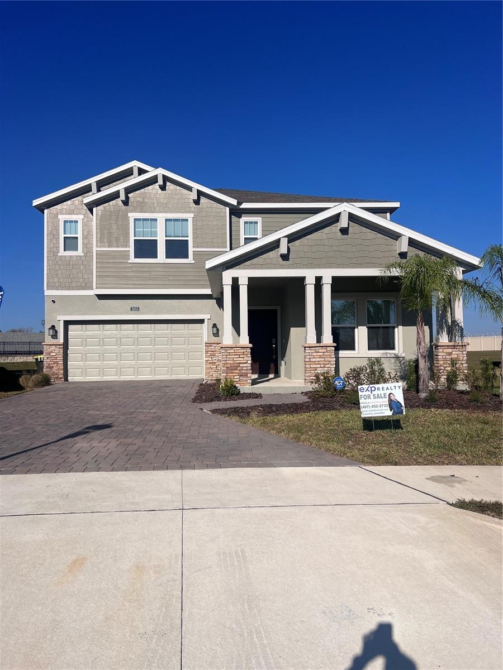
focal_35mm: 26
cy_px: 335
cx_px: 252
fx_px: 504
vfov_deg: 67.3
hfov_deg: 53.1
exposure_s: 1/10309
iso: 50
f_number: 1.5
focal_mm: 5.7
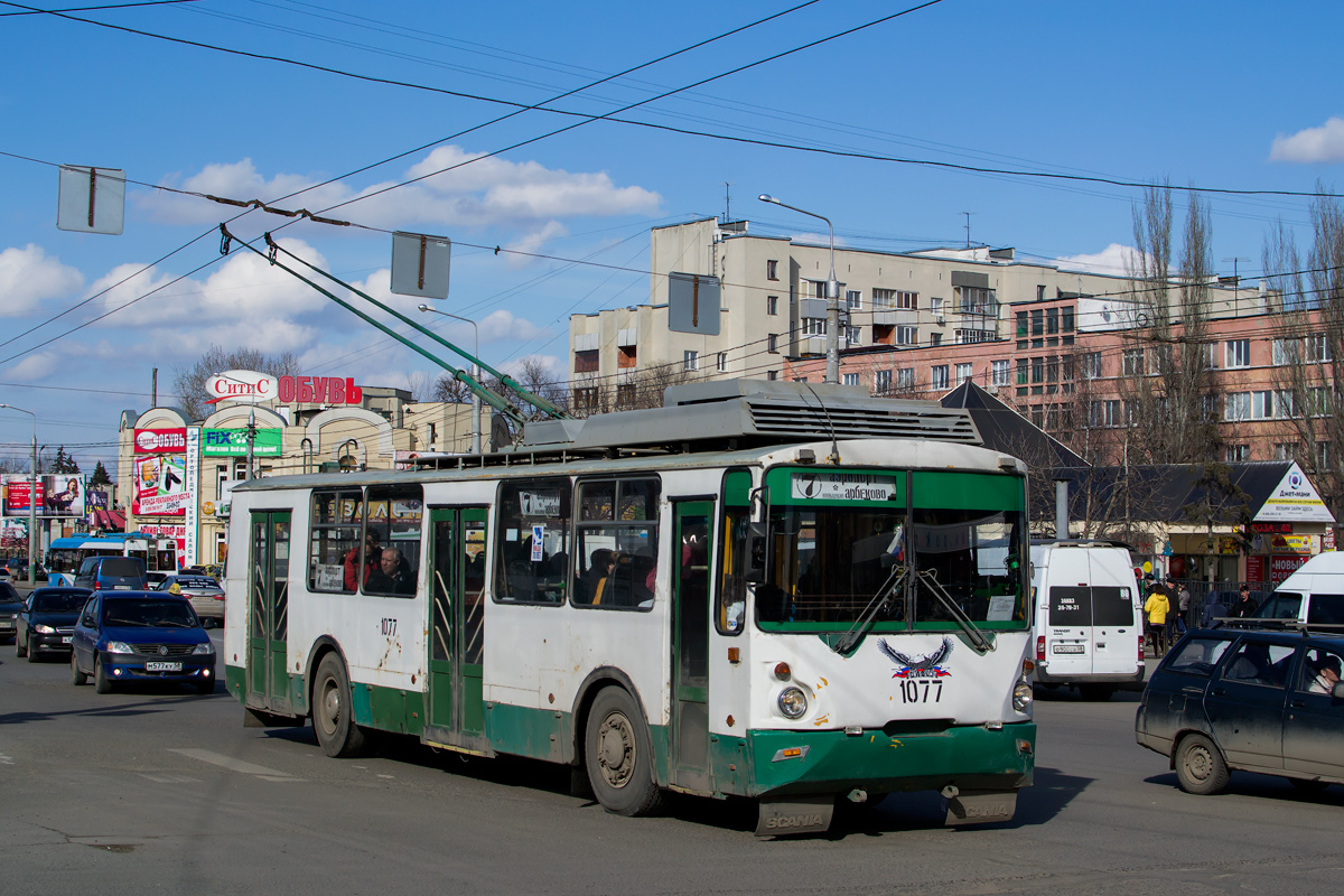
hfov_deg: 37.9
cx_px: 672
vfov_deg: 25.8
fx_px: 1960
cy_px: 448
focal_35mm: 52
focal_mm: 35
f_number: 6.3
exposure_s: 1/1250
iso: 200
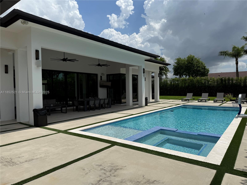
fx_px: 171
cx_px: 124
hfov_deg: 71.6
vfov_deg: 56.8
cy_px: 92
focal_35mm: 24
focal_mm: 6.76
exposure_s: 1/11905
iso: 80
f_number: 1.78
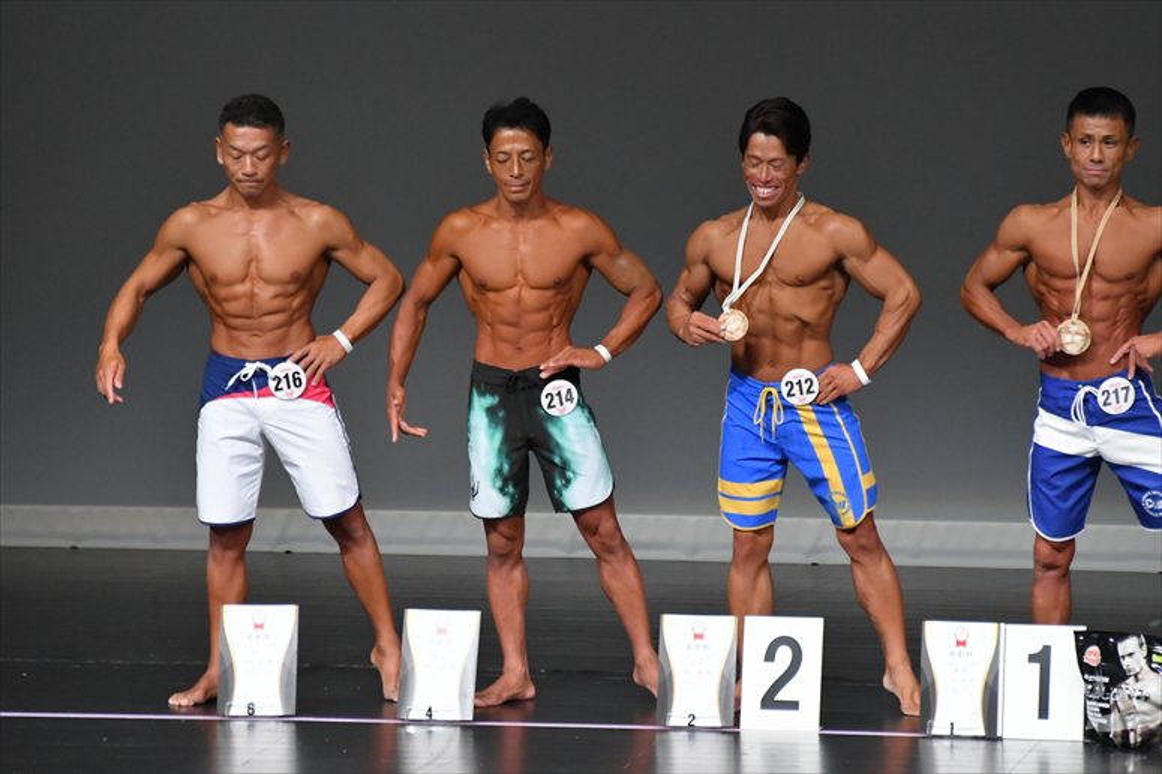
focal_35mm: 375
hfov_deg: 5.5
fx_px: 12098
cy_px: 387
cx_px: 581
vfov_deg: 3.7
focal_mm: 250
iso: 5000
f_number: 5.6
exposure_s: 1/400
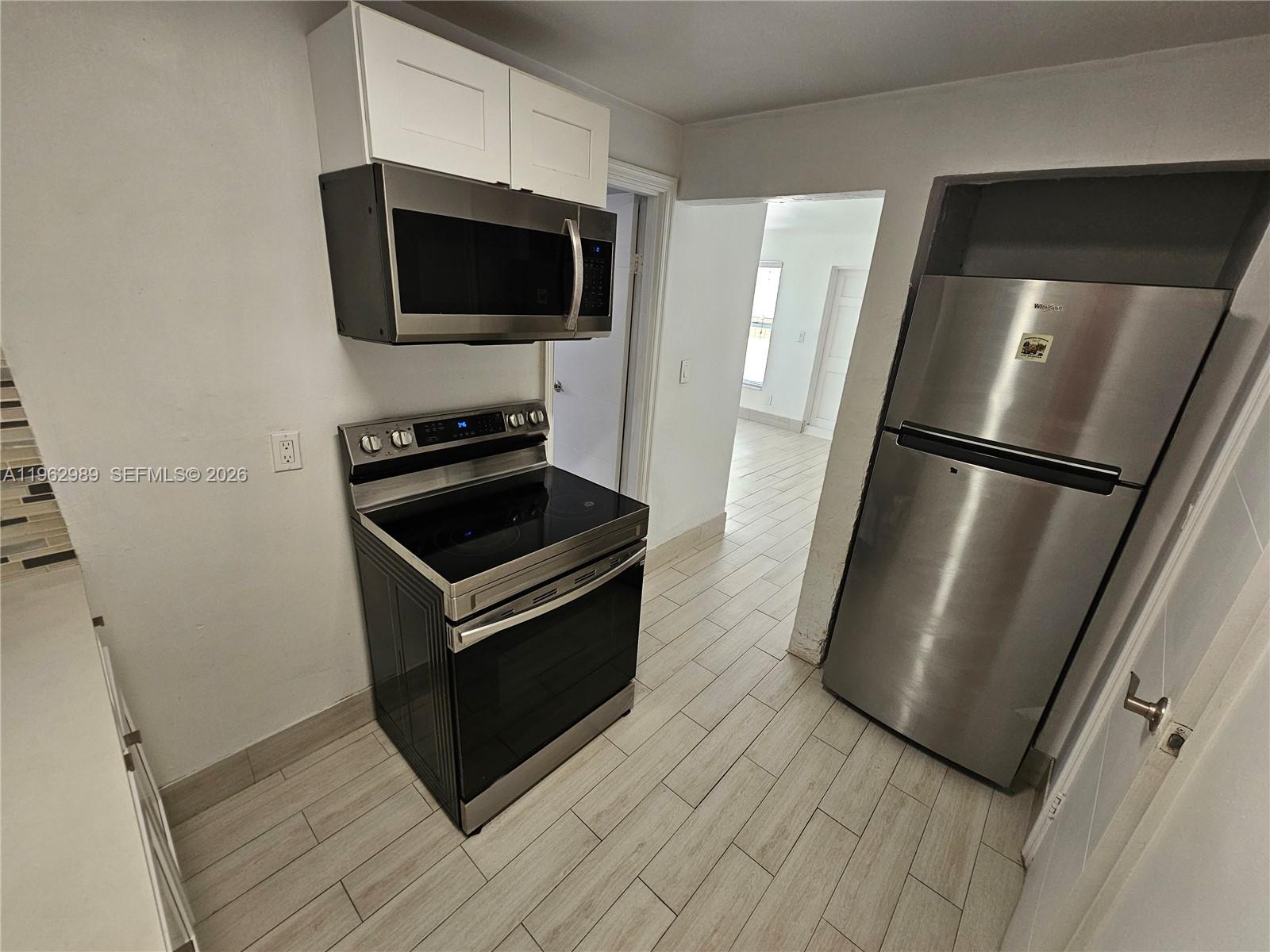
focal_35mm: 13
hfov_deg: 106.2
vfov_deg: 89.9
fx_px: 477
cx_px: 635
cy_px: 476
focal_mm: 2.2
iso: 200
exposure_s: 1/60
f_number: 2.2
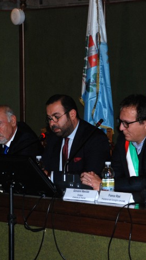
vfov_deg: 13.0
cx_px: 92
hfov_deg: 7.3
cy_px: 129
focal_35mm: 166
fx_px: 1144
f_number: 6.7
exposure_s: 1/60
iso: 640
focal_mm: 70
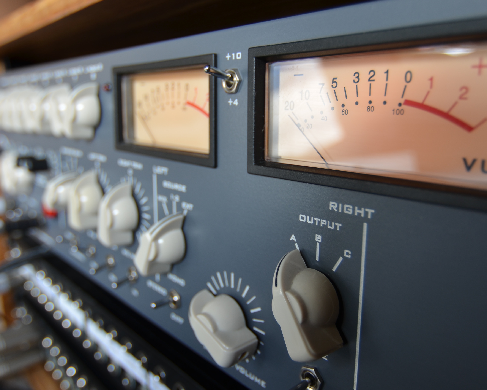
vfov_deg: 48.5
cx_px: 244
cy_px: 188
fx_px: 432
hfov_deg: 58.8
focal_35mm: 30
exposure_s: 1/40
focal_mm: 14
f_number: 4
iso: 100
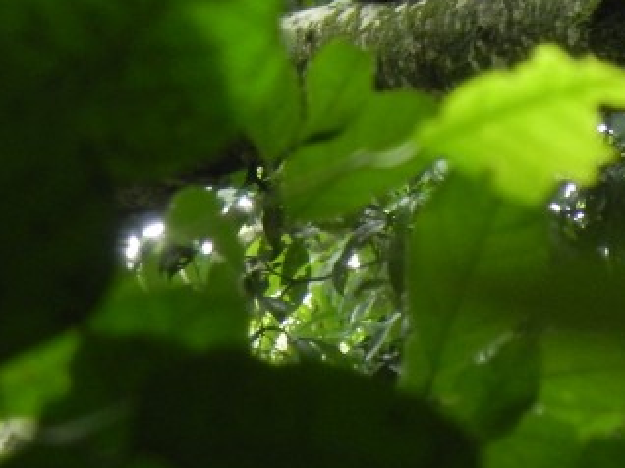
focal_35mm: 967
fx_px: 17446
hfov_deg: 2.1
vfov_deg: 1.5
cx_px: 495
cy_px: -269
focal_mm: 54
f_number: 5.6
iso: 400
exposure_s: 1/44
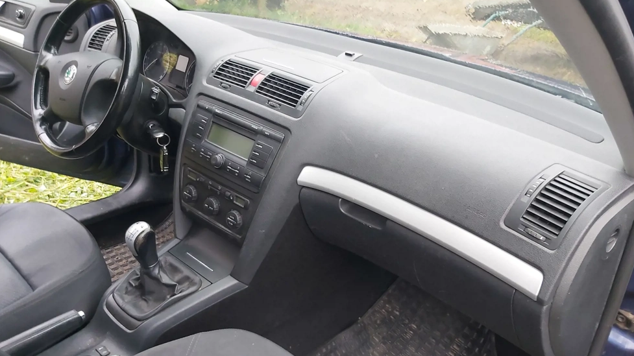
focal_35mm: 29
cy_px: 214
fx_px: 487
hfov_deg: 66.1
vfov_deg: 40.0
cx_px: 313
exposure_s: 1/50
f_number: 1.7
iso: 160
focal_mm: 3.92
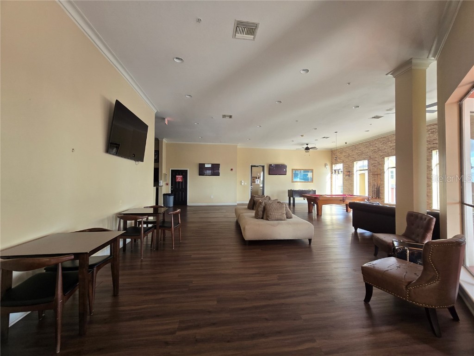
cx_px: 237
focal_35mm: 13
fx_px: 178
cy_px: 178
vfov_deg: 89.9
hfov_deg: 106.2
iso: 80
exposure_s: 1/60
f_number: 2.2
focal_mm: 2.2
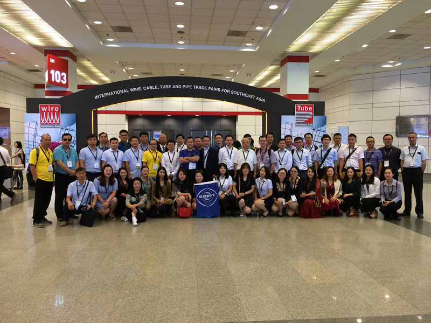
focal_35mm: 29
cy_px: 162
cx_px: 216
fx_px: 361
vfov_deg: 48.2
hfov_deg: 61.7
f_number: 2.2
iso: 125
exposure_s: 1/33
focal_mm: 4.15
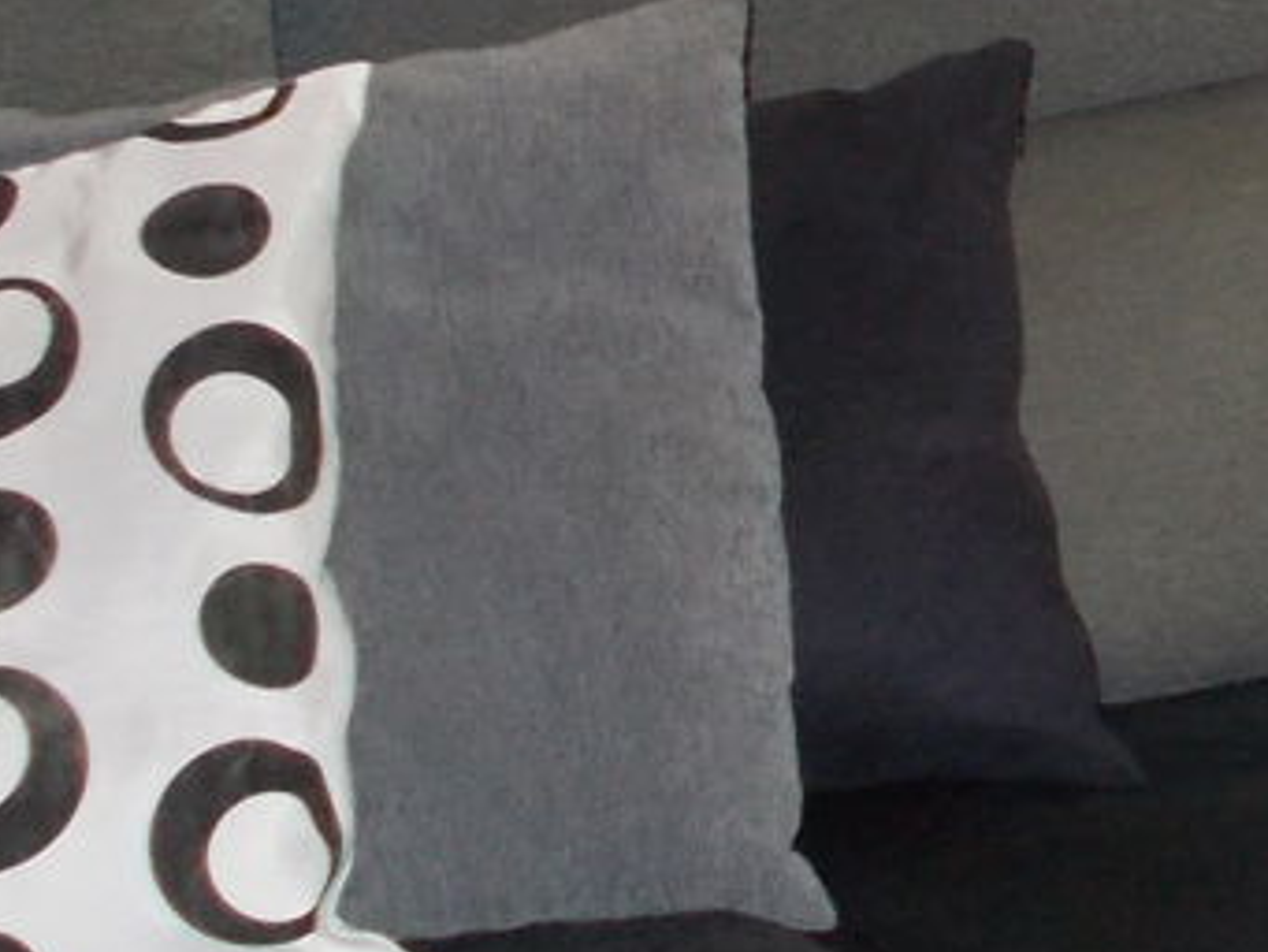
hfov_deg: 15.4
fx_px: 4470
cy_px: -100
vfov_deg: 12.0
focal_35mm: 122
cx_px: 1636
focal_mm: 4.6
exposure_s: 1/25
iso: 320
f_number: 3.2
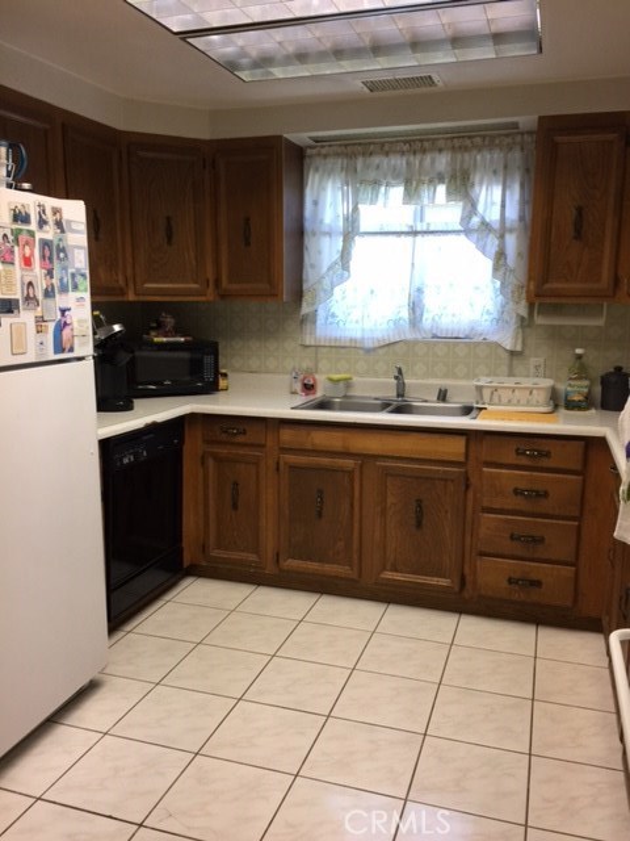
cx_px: 315
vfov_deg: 61.7
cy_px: 420
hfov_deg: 48.2
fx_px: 704
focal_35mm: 29
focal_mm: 4.15
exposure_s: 1/40
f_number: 2.2
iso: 32
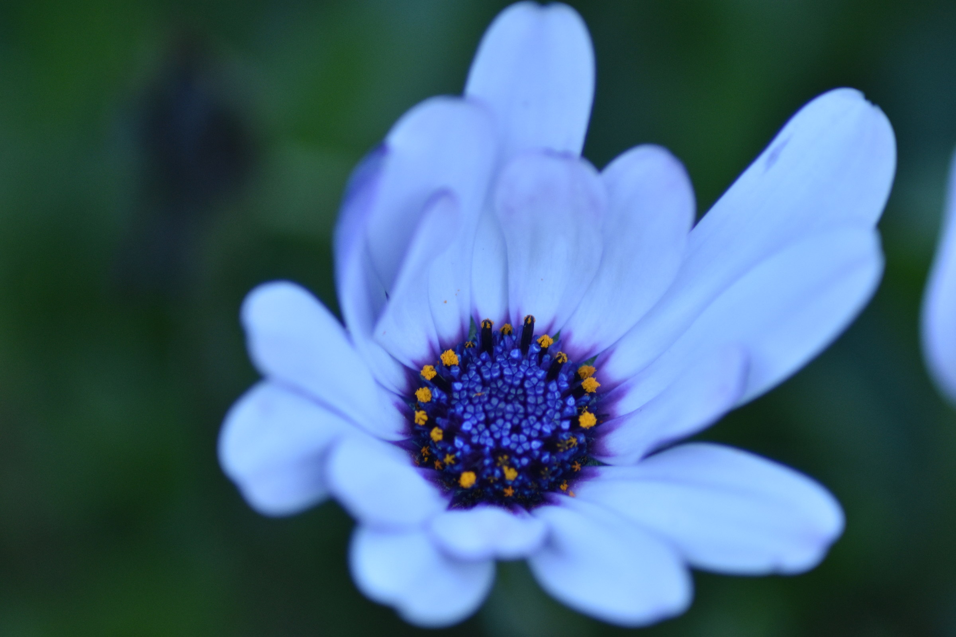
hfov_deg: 4.6
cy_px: 318
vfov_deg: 3.1
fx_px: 11949
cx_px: 478
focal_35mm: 450
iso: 1100
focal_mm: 300
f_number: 5.6
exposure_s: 1/400
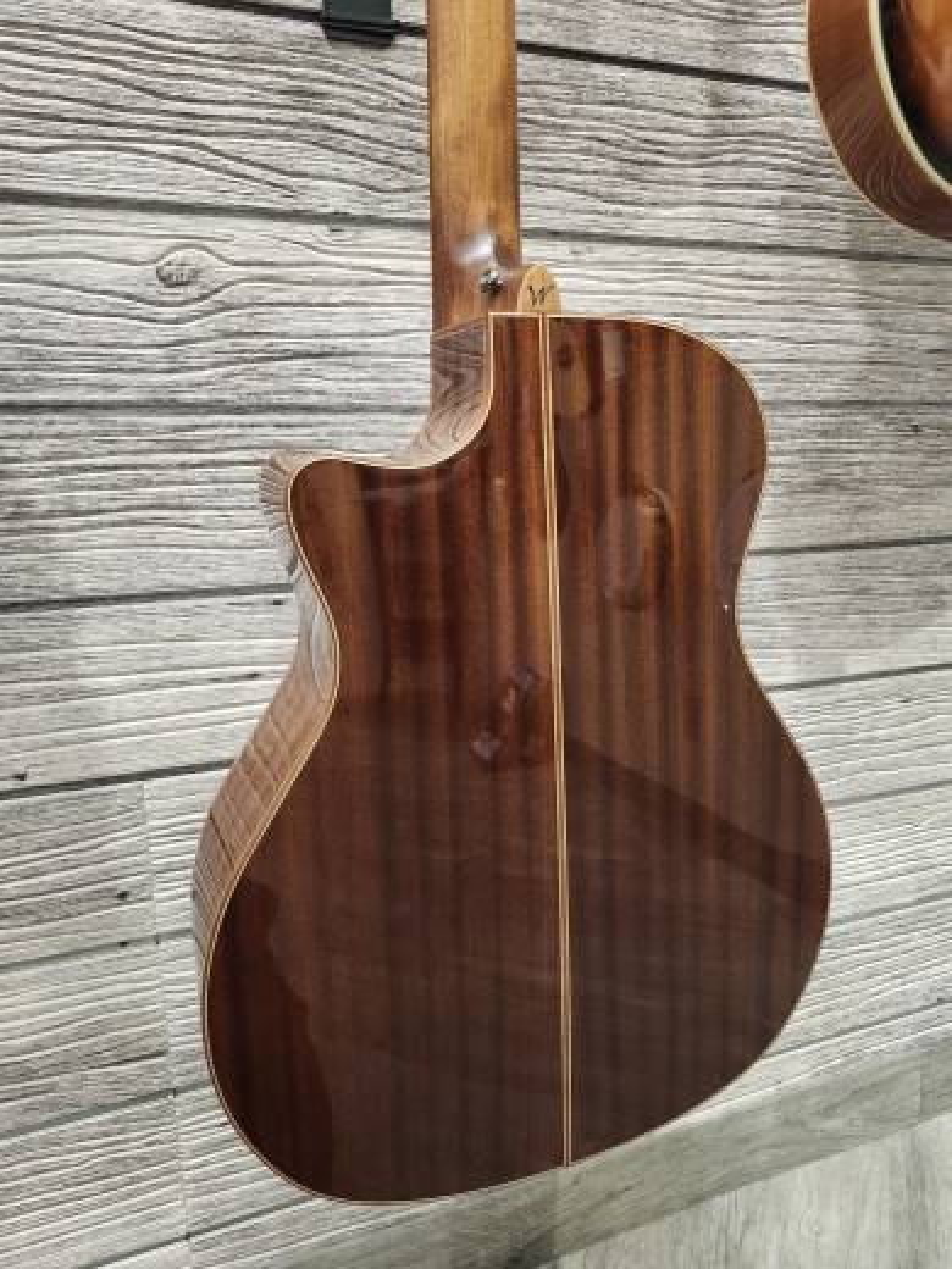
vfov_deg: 73.9
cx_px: 476
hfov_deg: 58.9
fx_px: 843
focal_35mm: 23
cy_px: 634
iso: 800
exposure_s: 1/120
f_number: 1.8
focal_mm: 5.54
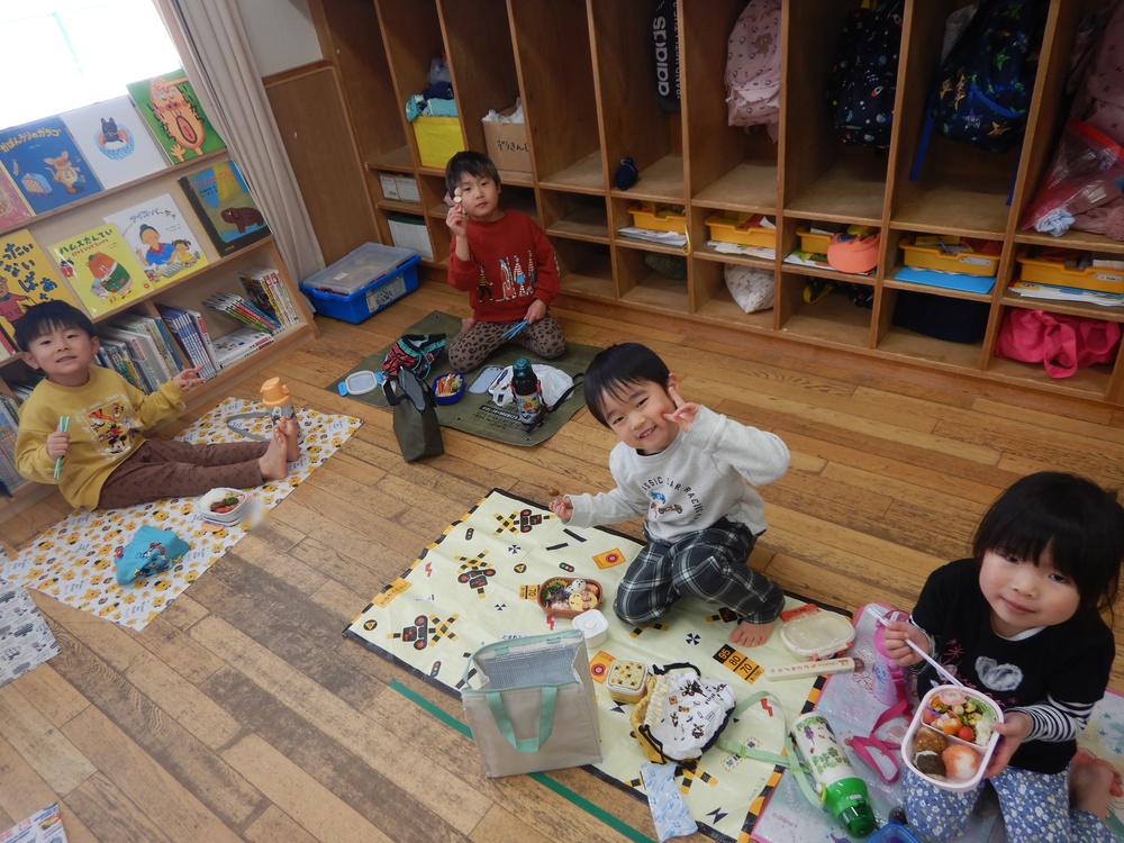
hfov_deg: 71.6
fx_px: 779
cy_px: 422
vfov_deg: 56.8
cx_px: 562
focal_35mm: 24
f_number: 2.8
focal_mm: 4.3
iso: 125
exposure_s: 1/60
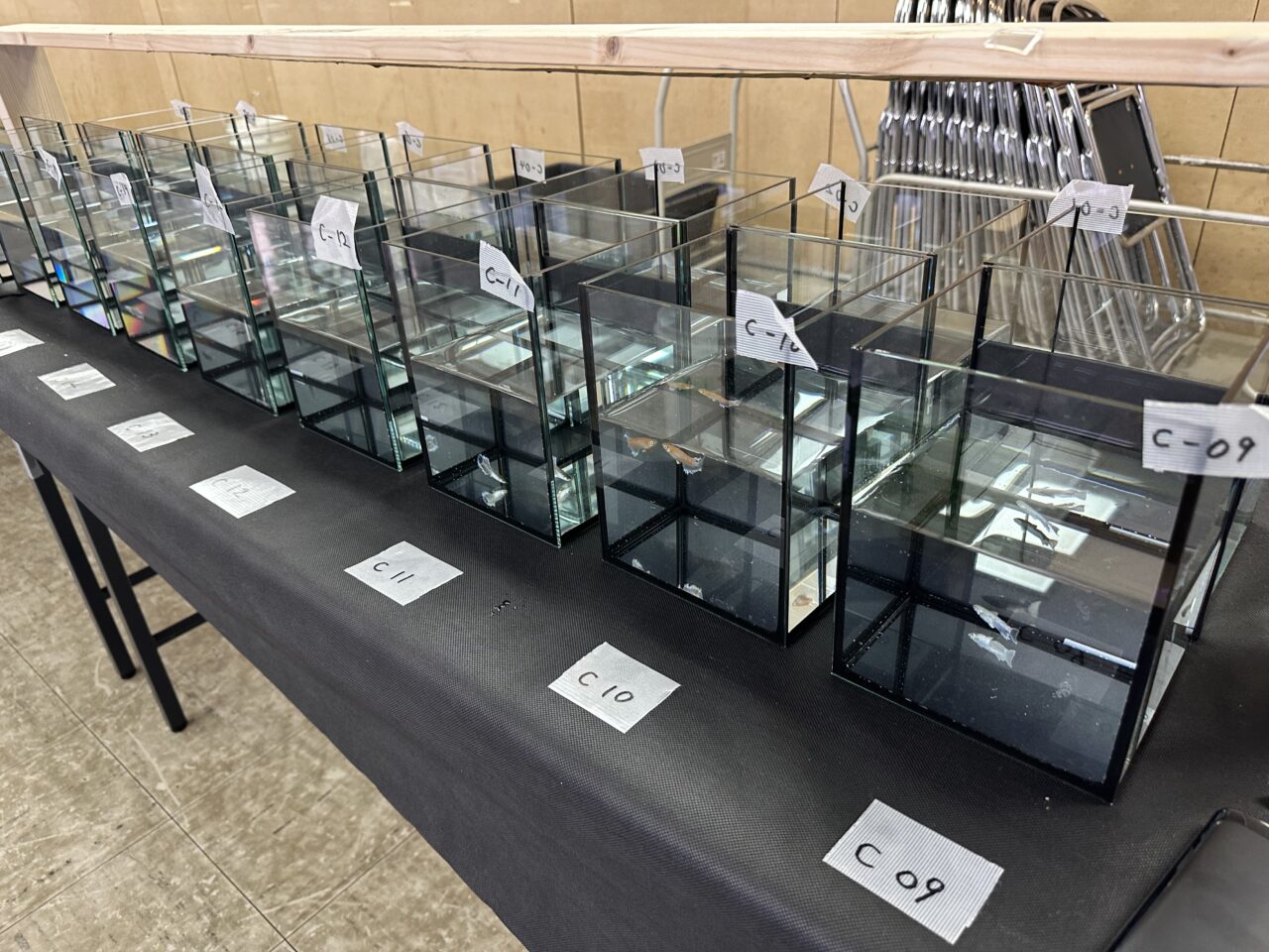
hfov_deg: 71.6
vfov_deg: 56.8
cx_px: 634
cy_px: 476
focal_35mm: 24
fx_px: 880
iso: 200
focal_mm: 6.86
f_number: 1.78
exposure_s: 1/50
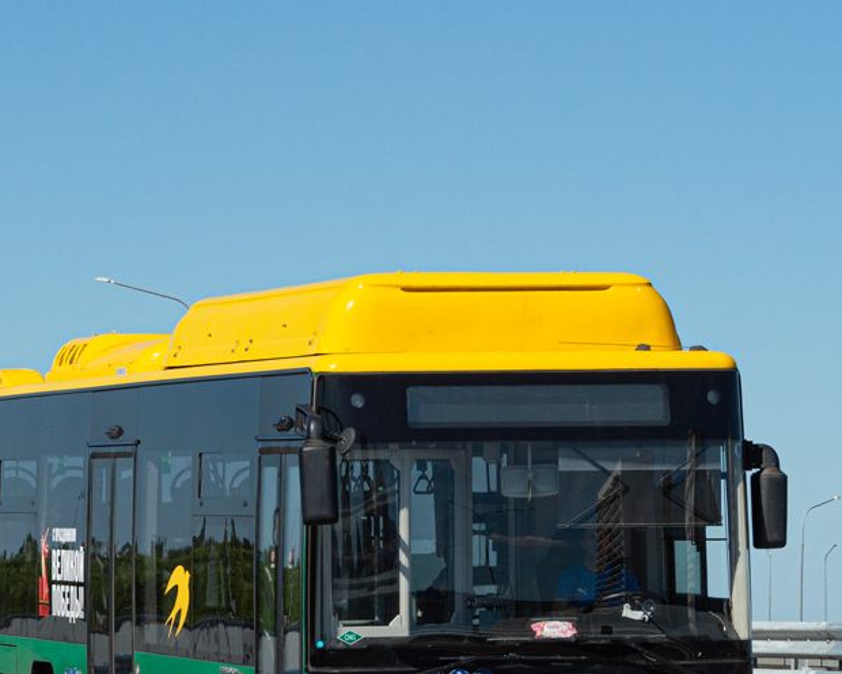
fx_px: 3816
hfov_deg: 12.6
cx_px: 360
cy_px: 351
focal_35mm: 153
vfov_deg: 10.1
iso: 100
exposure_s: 1/1000
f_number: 7.1
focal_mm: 45
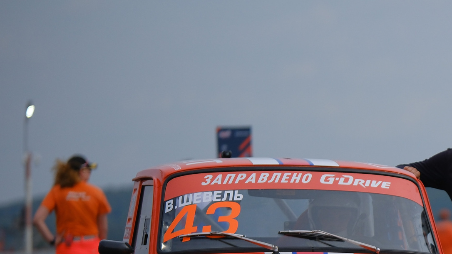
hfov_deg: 7.7
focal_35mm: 279
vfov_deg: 4.3
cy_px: 253
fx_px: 3344
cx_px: 502
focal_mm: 75
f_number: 1.2
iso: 160
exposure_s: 1/15000
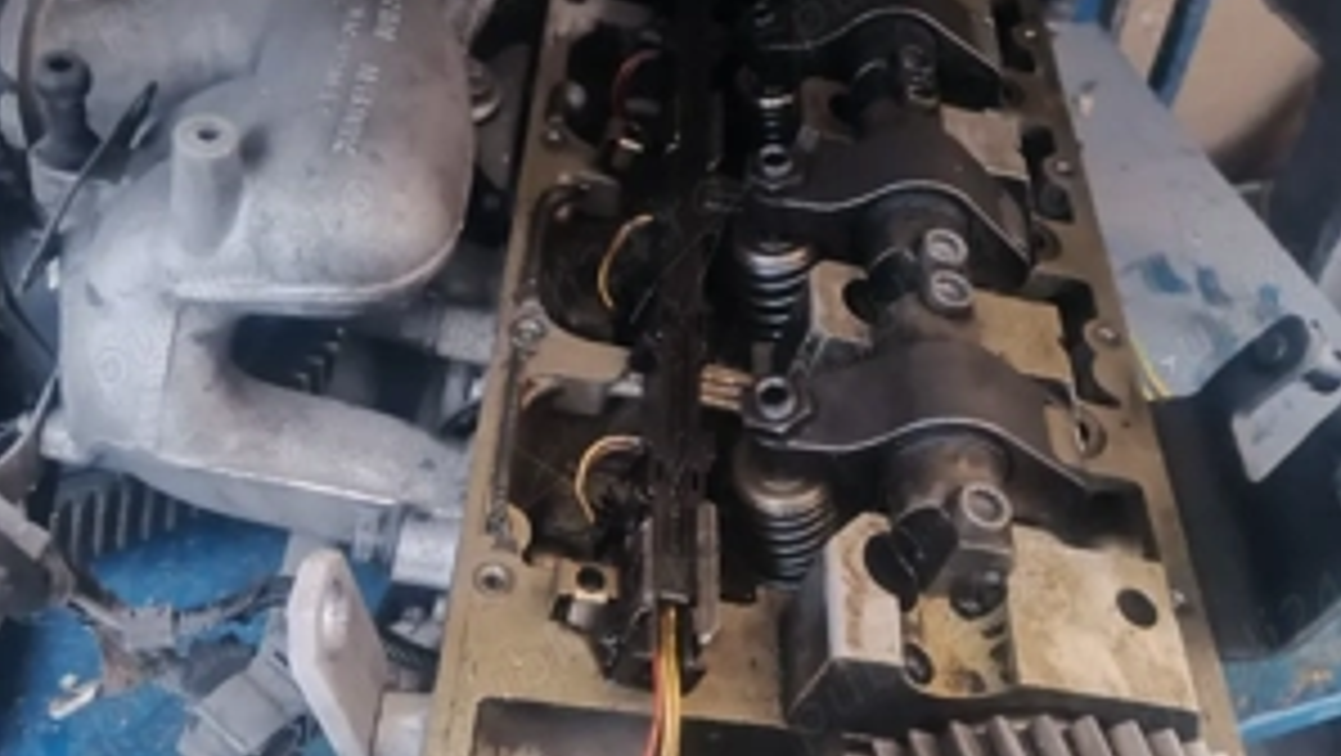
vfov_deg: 33.7
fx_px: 1245
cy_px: 333
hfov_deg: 56.6
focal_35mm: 35
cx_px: 670
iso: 7680
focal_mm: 5.56
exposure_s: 1/7.14
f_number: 1.8
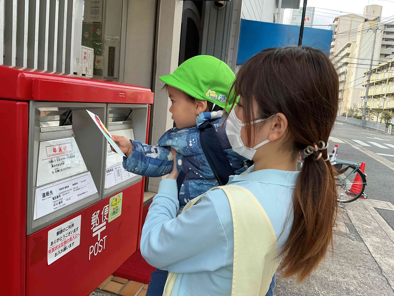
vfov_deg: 48.2
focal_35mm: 29
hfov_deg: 61.7
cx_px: 197
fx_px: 330
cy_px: 148
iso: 20
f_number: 1.8
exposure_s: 1/162
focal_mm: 3
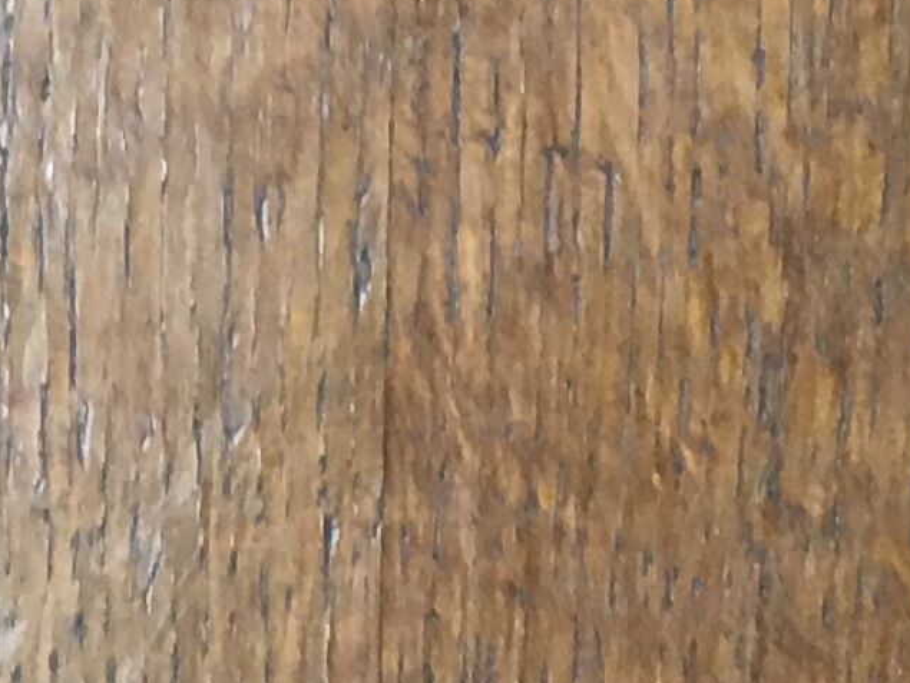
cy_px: 780
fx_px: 4840
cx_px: -14
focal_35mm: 184
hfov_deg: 10.6
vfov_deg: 8.0
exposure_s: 1/33
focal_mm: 4.15
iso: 125
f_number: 2.2
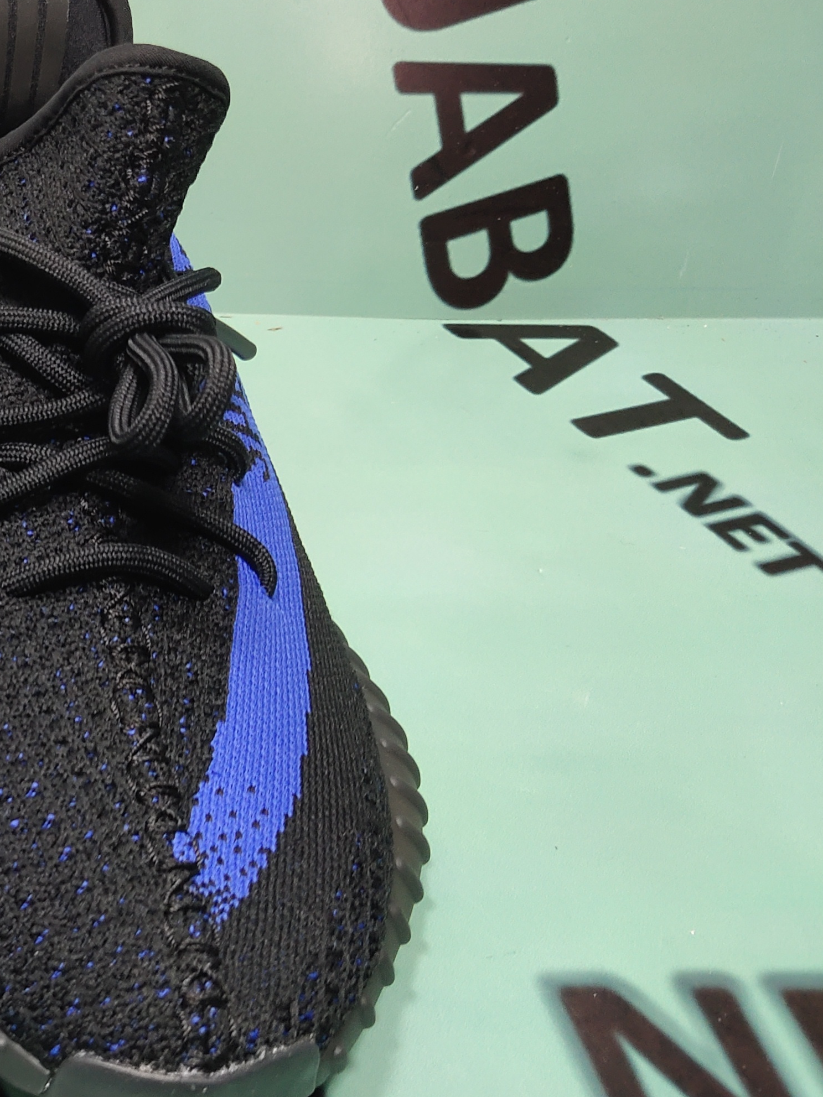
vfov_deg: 31.7
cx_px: -265
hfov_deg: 21.6
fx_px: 1934
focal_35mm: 61
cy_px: 554
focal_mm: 4.35
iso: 234
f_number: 1.79
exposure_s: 1/100
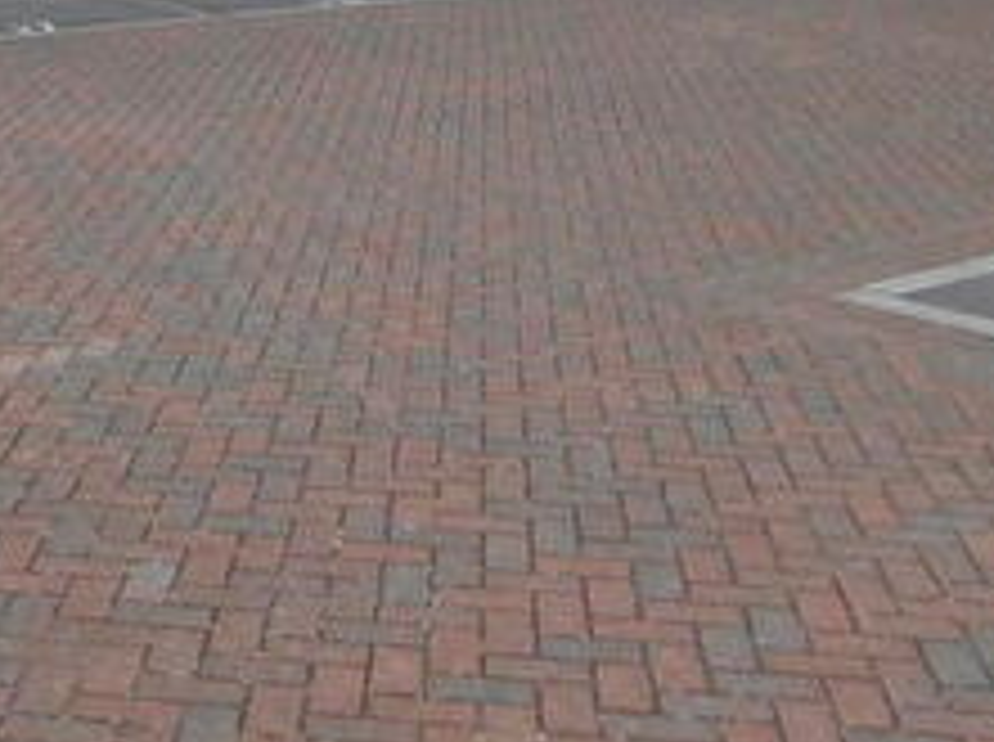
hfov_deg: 25.9
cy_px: -407
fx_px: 2093
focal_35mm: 73
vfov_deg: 17.8
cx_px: 117
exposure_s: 1/1000
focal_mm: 4
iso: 125
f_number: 3
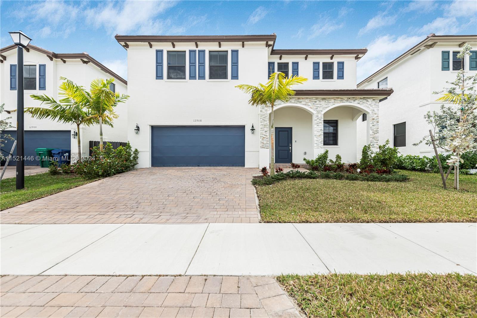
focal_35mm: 14
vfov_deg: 81.2
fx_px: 185
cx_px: 238
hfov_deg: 104.3
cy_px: 159
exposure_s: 1/640
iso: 200
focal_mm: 14
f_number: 6.3
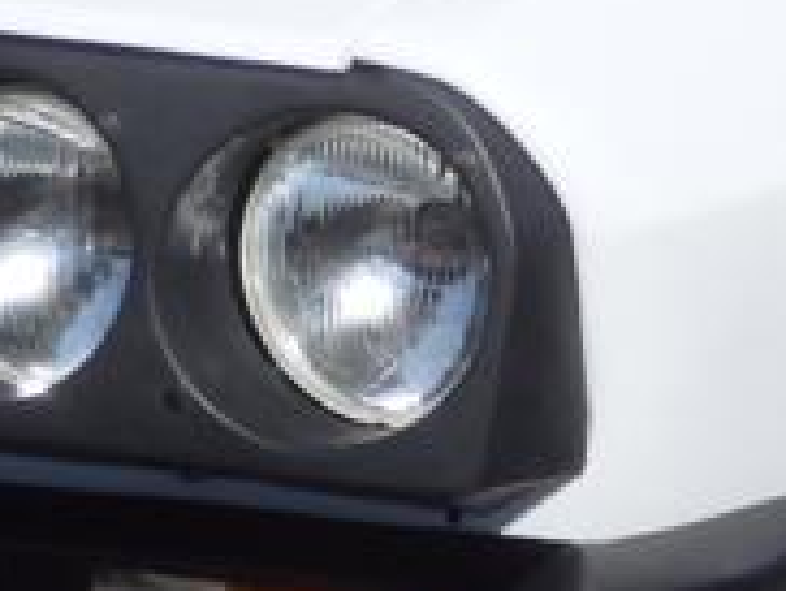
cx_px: 294
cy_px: -436
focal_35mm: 296
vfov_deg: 5.0
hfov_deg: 6.7
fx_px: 6730
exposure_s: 1/2000
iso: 100
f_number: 3.8
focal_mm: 8
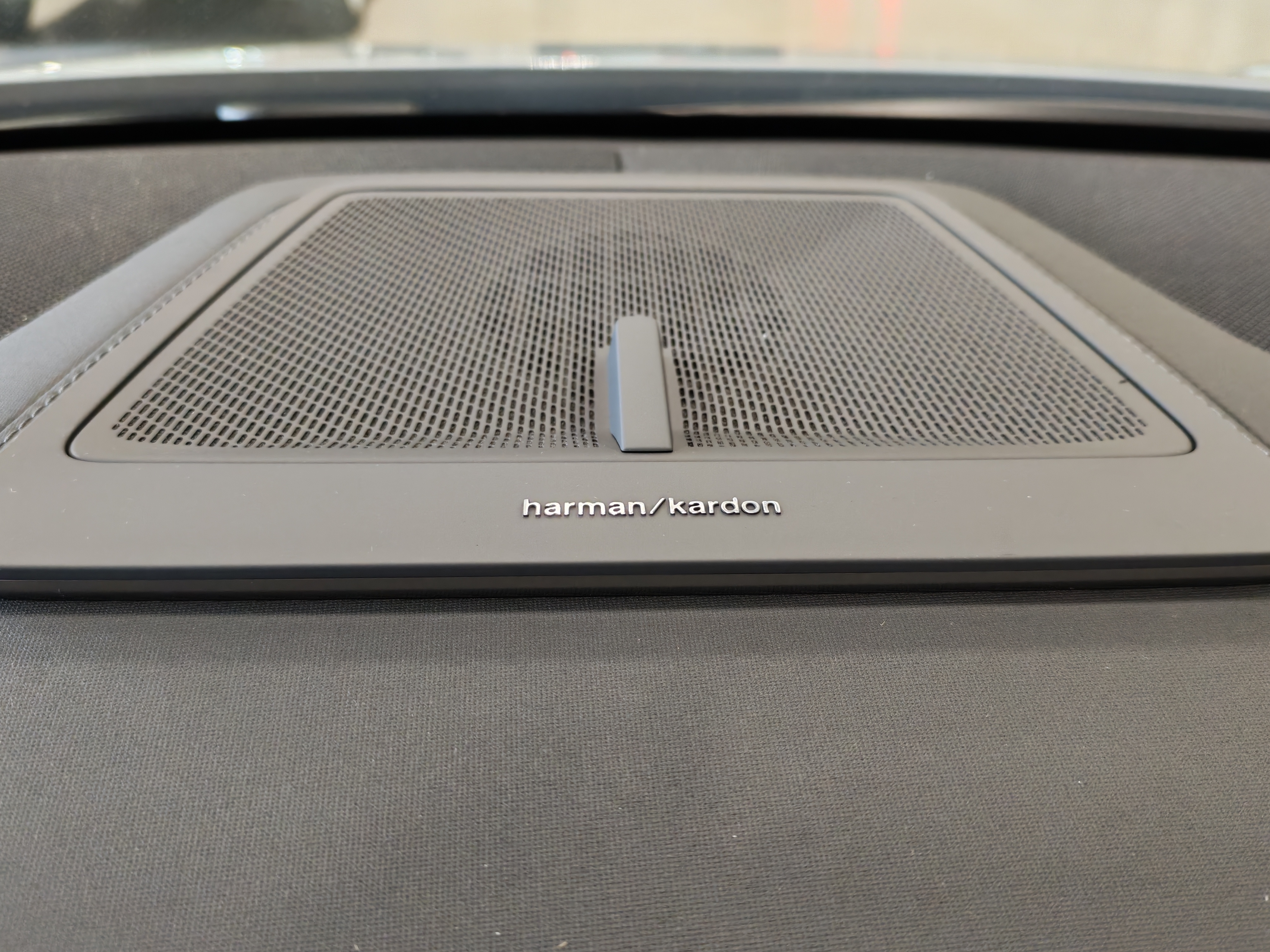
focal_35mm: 31
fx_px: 1137
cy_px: 476
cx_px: 635
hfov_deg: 58.4
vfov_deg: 45.4
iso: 1694
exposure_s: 1/100
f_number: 1.9
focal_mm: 6.12
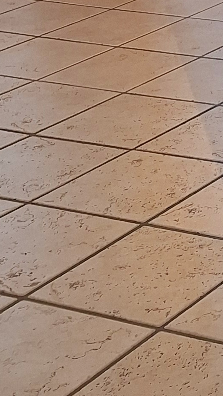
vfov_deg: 16.6
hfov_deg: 9.2
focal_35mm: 110
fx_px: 1156
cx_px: 626
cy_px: -295
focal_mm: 5.54
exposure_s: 1/50
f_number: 1.8
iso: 50
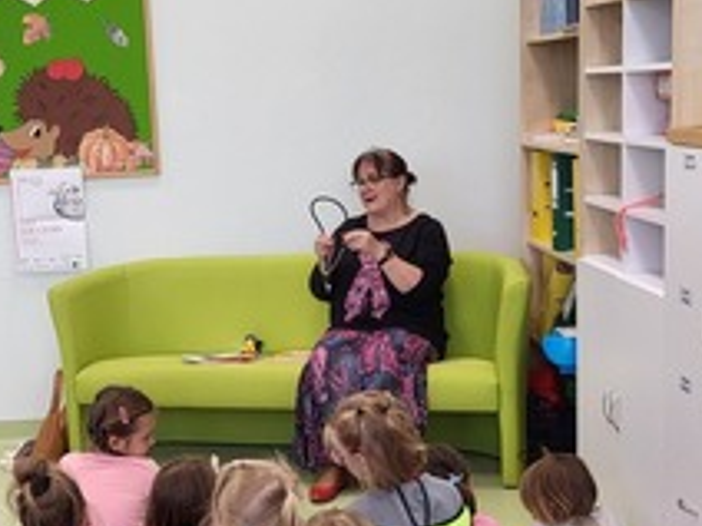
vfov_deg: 29.3
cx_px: 156
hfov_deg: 37.7
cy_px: 384
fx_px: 994
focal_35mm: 49
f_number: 1.8
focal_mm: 5.4
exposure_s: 1/100
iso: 64
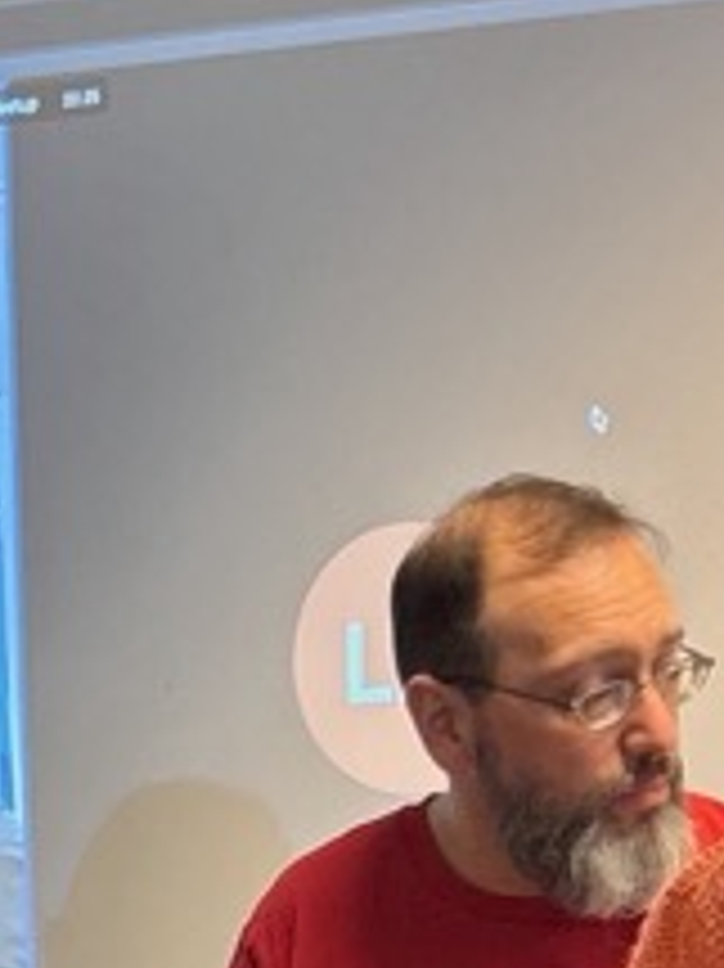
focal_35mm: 155
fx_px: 4327
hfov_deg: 9.6
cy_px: 1616
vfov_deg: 11.9
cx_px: 225
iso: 125
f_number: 1.6
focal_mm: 5.96
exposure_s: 1/60
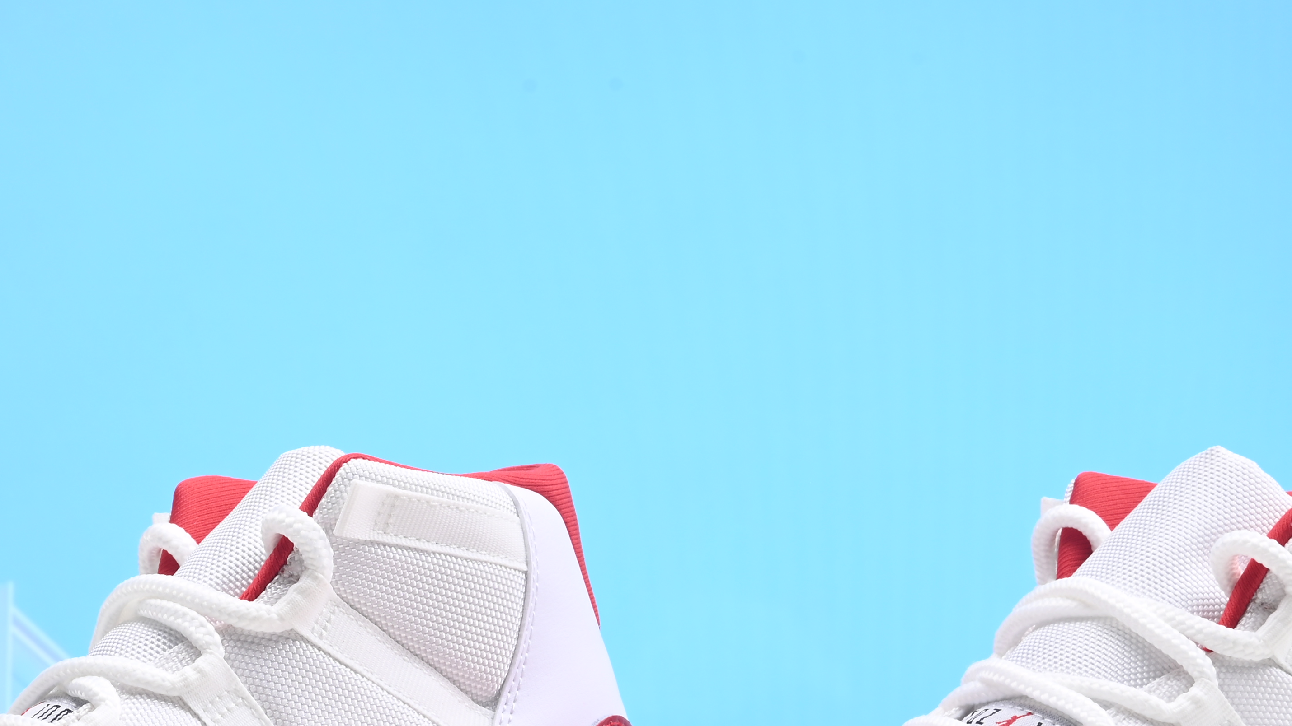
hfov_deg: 24.6
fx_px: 2946
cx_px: 428
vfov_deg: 14.0
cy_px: 508
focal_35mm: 86
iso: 100
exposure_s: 1/2
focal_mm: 39
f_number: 16
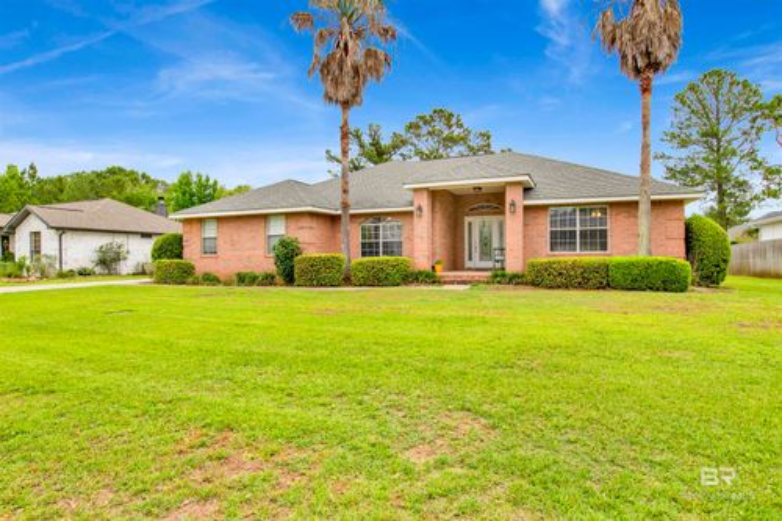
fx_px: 413
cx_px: 391
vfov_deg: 64.5
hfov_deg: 86.9
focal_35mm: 19
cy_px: 260
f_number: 11
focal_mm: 19
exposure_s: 1/125
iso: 200
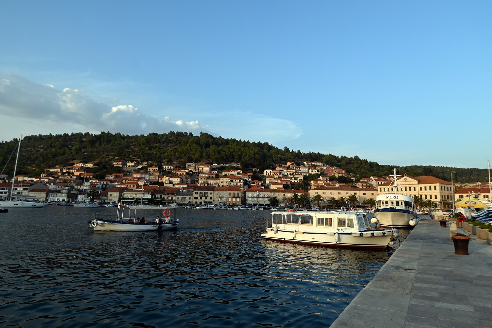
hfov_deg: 78.6
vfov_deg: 57.2
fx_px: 301
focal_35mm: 22
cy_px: 164
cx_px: 246
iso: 125
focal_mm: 15
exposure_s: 1/250
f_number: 5.6
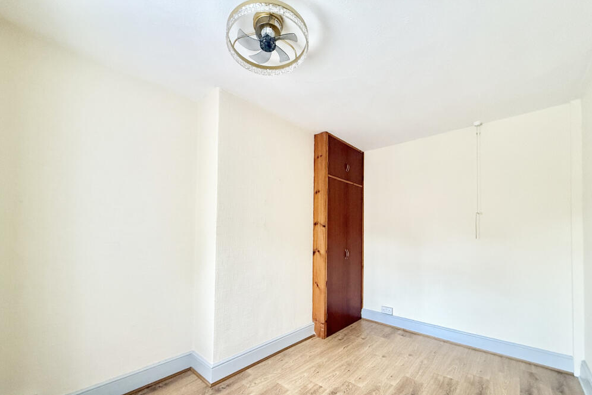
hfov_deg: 100.4
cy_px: 227
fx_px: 247
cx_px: 295
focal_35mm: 15
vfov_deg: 76.9
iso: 400
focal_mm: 2.22
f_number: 2.2
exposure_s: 1/60
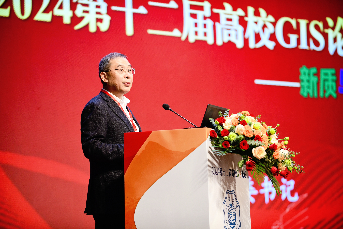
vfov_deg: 10.2
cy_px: 114
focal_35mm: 135
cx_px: 172
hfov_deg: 15.2
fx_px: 1286
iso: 640
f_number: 2.8
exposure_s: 1/250
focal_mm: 135
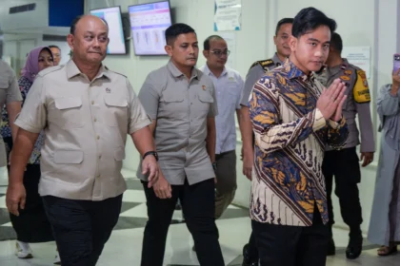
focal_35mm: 40
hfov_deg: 48.5
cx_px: 200
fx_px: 444
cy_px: 133
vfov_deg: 33.4
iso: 2500
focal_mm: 40
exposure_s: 1/320
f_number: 2.8
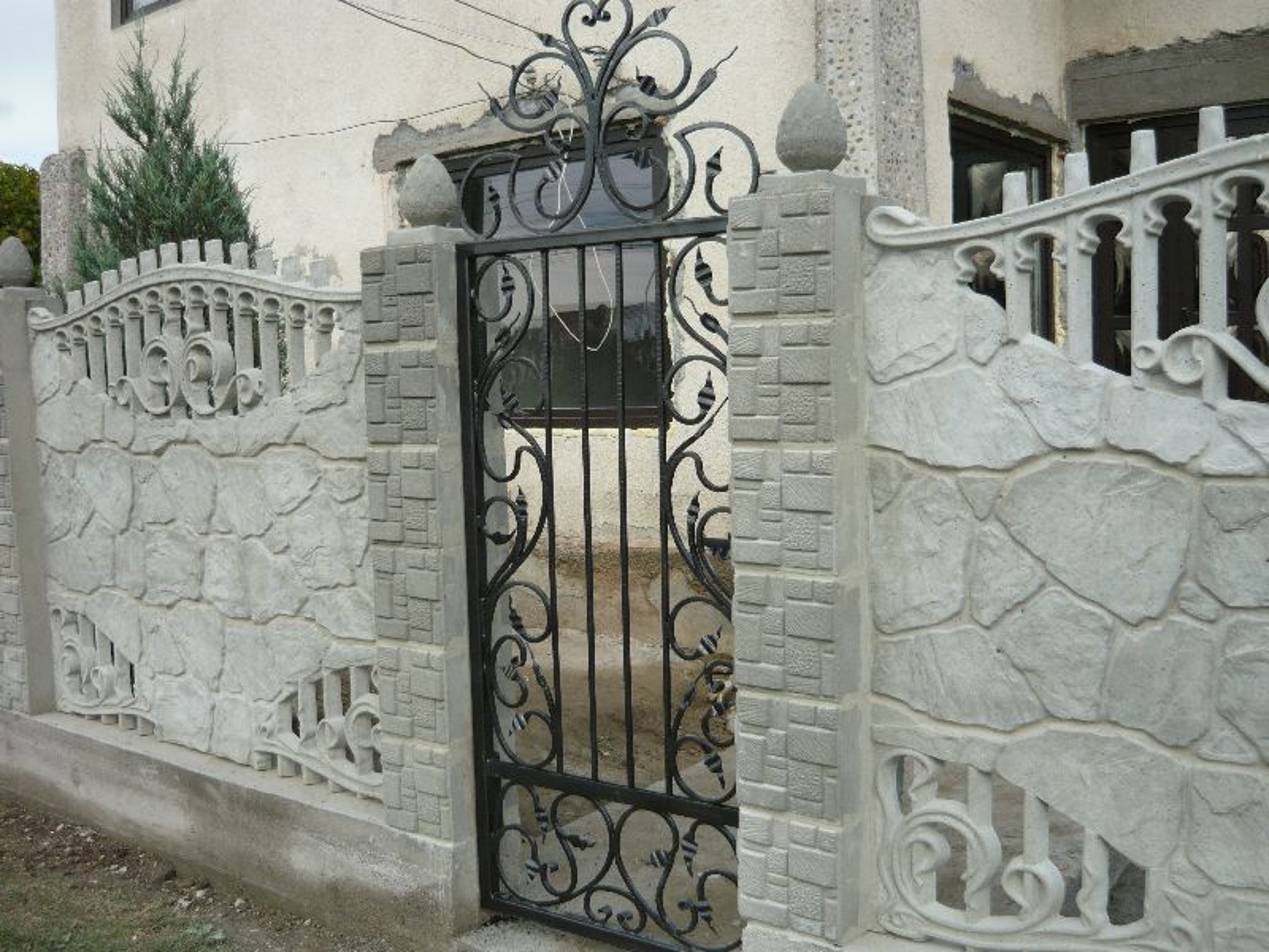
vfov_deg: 42.9
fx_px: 1210
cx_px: 634
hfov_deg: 55.4
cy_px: 476
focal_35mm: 33
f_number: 2.8
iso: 100
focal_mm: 5.5
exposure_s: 1/500
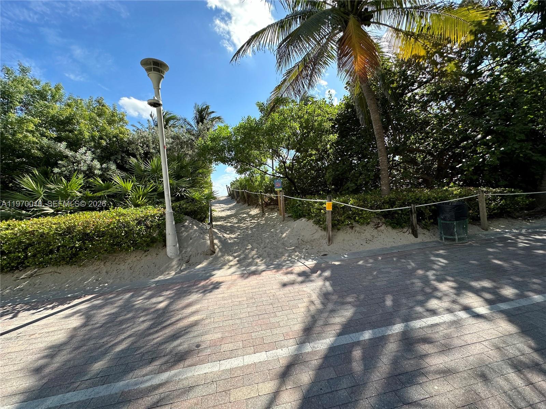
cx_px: 273
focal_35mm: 14
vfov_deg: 85.7
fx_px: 221
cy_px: 204
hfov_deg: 102.1
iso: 40
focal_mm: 2.22
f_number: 2.2
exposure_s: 1/698
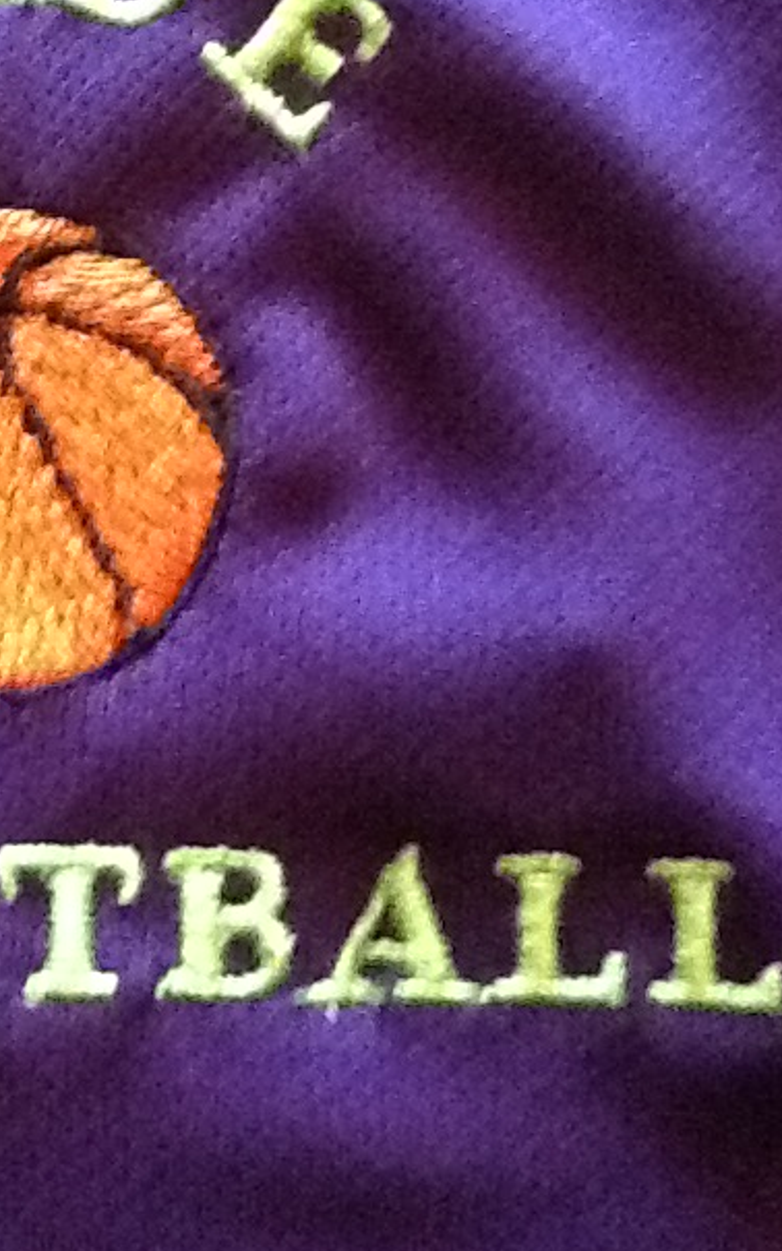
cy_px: 536
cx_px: 54
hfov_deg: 17.3
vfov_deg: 27.8
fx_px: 2524
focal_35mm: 74
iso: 640
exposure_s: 1/15
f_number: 2.4
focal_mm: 2.03
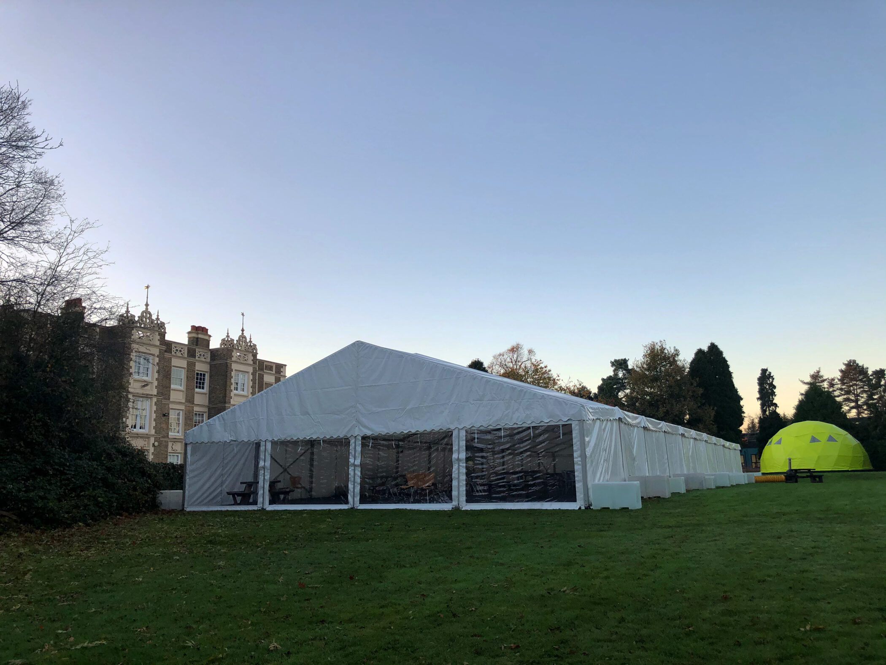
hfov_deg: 63.4
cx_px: 443
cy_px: 332
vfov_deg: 49.7
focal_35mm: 28
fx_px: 717
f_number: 1.8
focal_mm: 4
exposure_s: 1/197
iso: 20
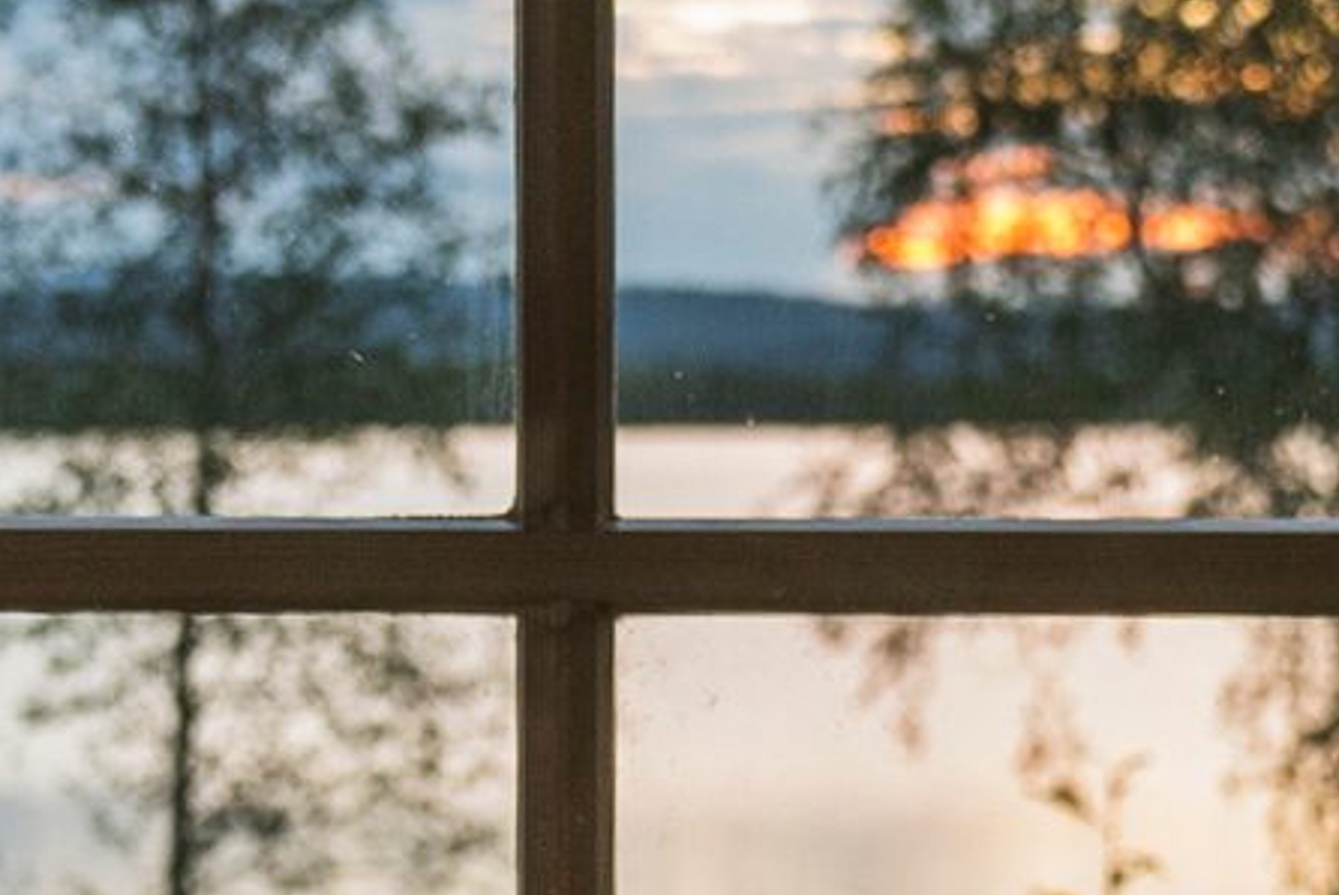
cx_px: 1301
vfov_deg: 8.0
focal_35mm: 171
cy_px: 451
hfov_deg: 11.9
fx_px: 6364
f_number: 2.8
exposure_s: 1/100
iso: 1000
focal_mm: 24
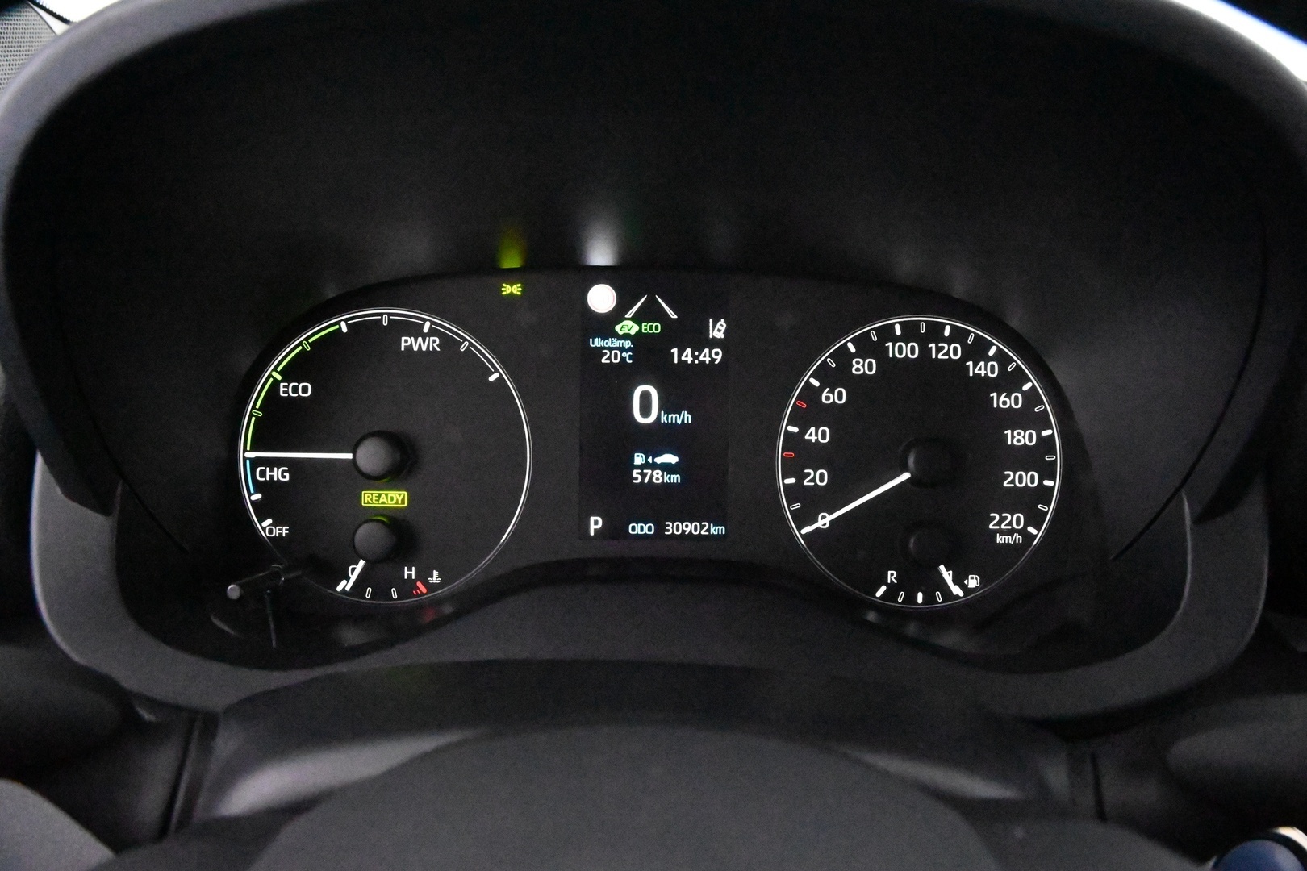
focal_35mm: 75
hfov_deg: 27.0
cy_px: 436
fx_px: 2723
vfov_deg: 18.2
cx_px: 654
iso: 36000
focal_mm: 50
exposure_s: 1/80
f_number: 11
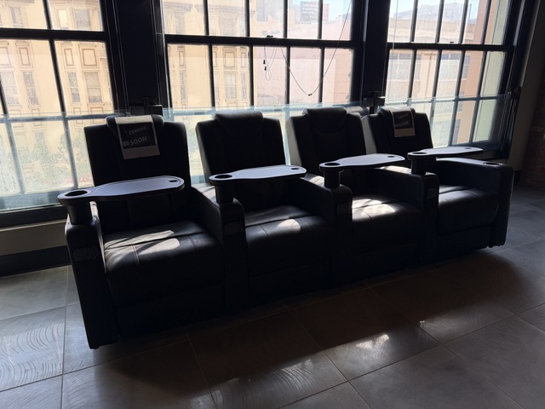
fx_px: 378
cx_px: 272
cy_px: 204
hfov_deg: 71.6
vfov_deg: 56.8
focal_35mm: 24
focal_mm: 6.76
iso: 100
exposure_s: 1/419
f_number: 1.78
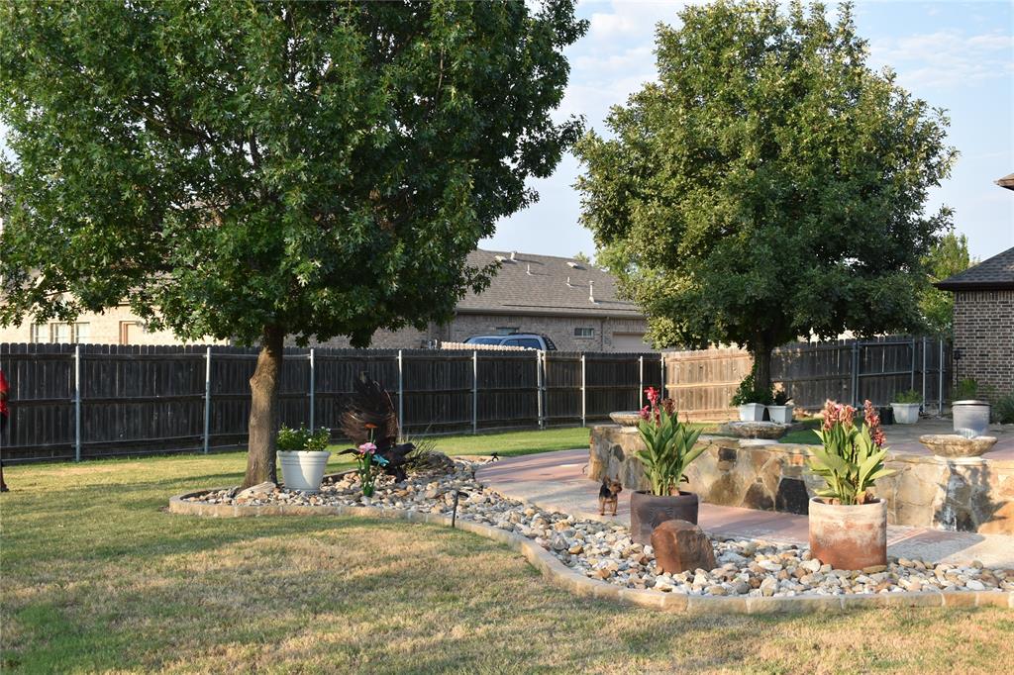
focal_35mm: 40
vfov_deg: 33.0
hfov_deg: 47.9
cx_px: 507
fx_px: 1140
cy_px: 338
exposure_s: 1/250
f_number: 6.3
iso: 200
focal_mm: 27
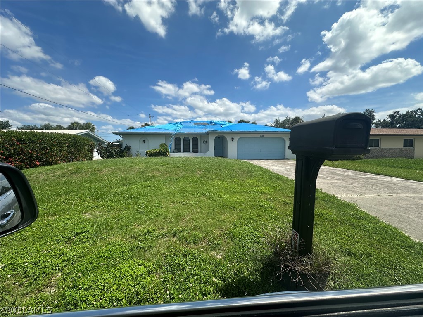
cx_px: 212
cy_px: 158
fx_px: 171
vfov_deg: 85.7
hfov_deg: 102.1
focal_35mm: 14
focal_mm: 2.22
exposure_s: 1/2564
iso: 50
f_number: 2.2
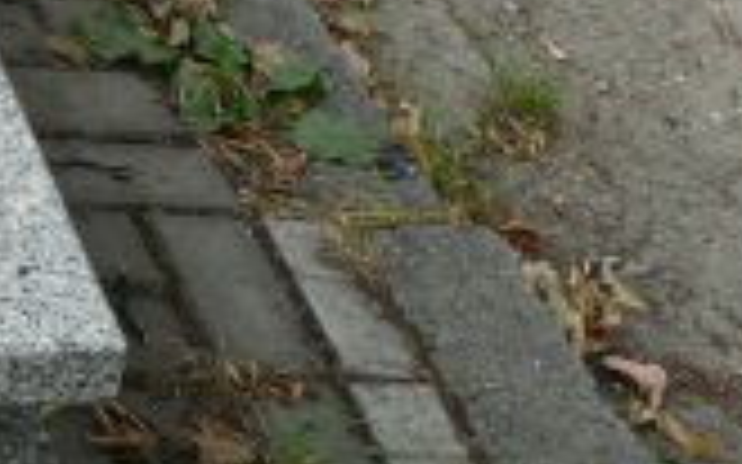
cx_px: -486
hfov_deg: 13.4
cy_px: -36
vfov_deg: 9.0
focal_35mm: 144
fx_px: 2911
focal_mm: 7.4
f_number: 3.6
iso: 100
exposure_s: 1/100
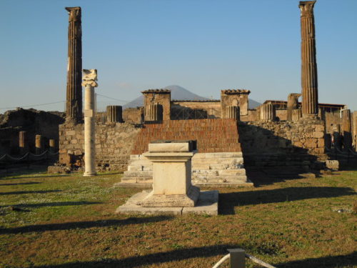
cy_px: 134
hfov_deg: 45.8
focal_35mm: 41
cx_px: 178
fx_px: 423
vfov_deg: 35.1
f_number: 6.4
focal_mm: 7.3
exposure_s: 1/250
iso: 100
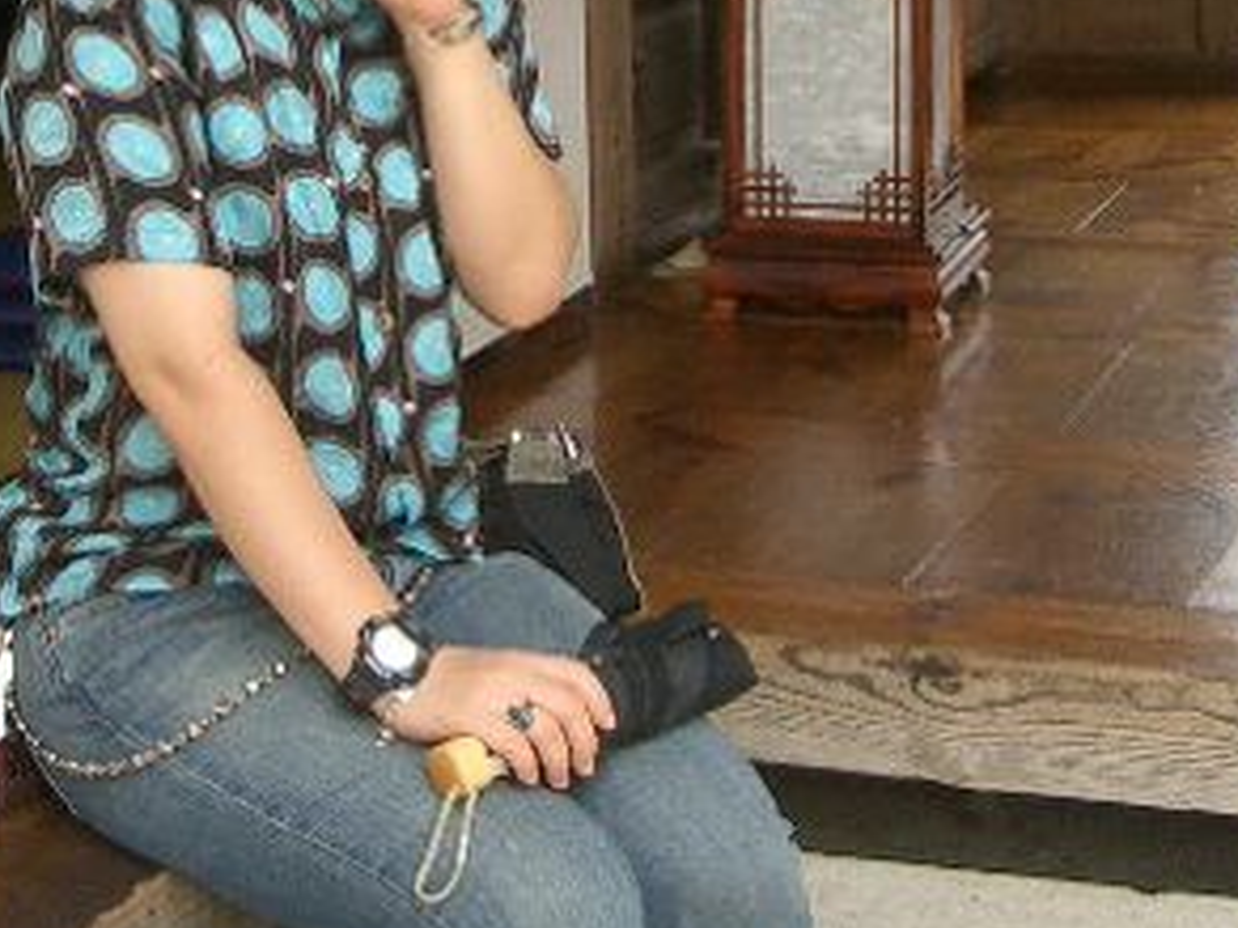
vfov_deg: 18.5
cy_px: 49
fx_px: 2790
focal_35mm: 78
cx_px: 572
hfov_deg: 25.0
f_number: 2.6
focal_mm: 5.8
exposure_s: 1/80
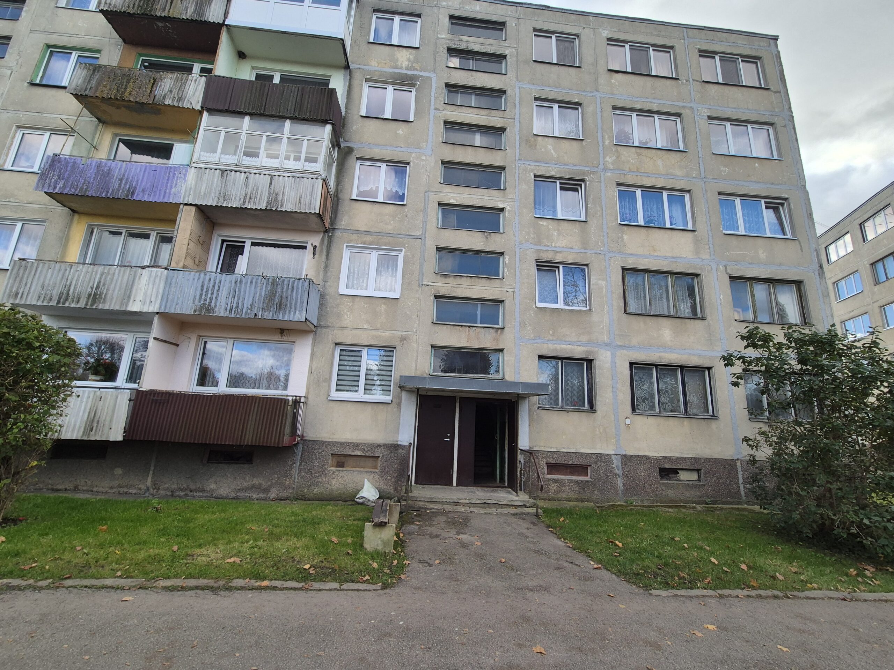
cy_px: 335
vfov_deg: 89.9
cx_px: 447
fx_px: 336
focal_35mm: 13
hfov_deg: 106.2
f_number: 2.2
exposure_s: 1/437
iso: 50
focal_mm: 2.2
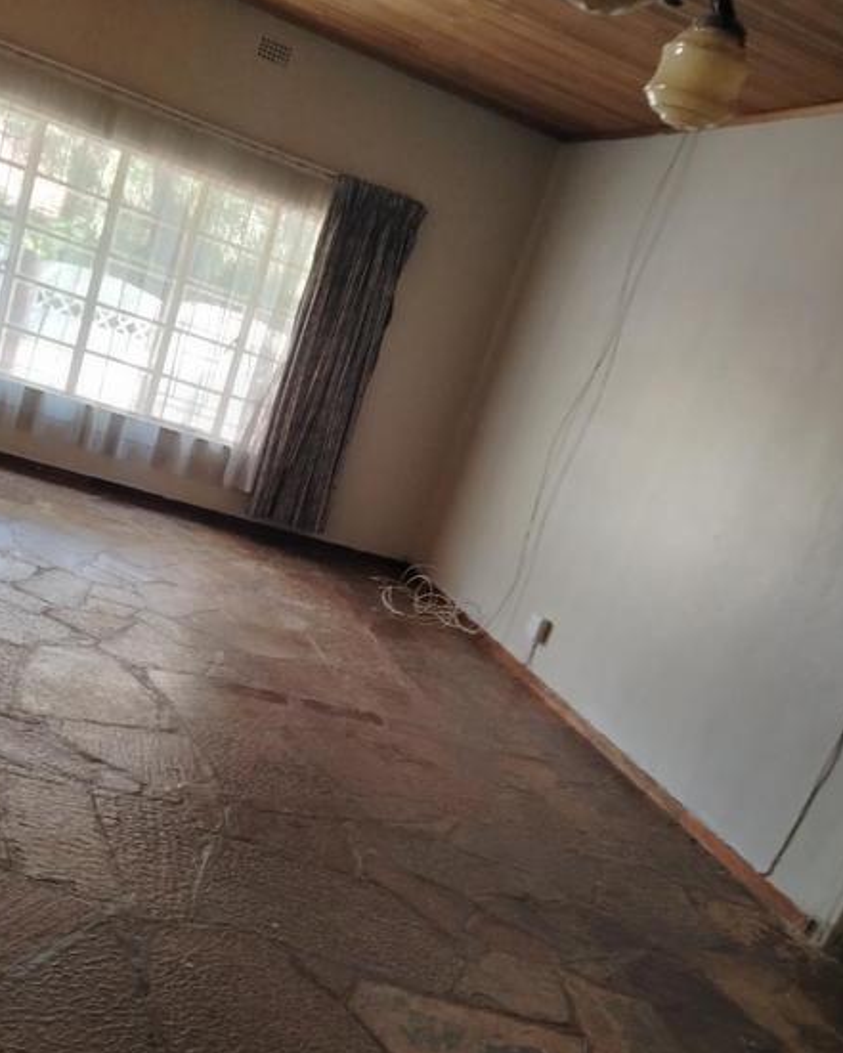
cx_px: 308
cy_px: 688
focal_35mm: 34
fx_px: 1060
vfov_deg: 52.0
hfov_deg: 43.0
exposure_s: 1/33.3
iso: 891
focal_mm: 5.25
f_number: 1.75
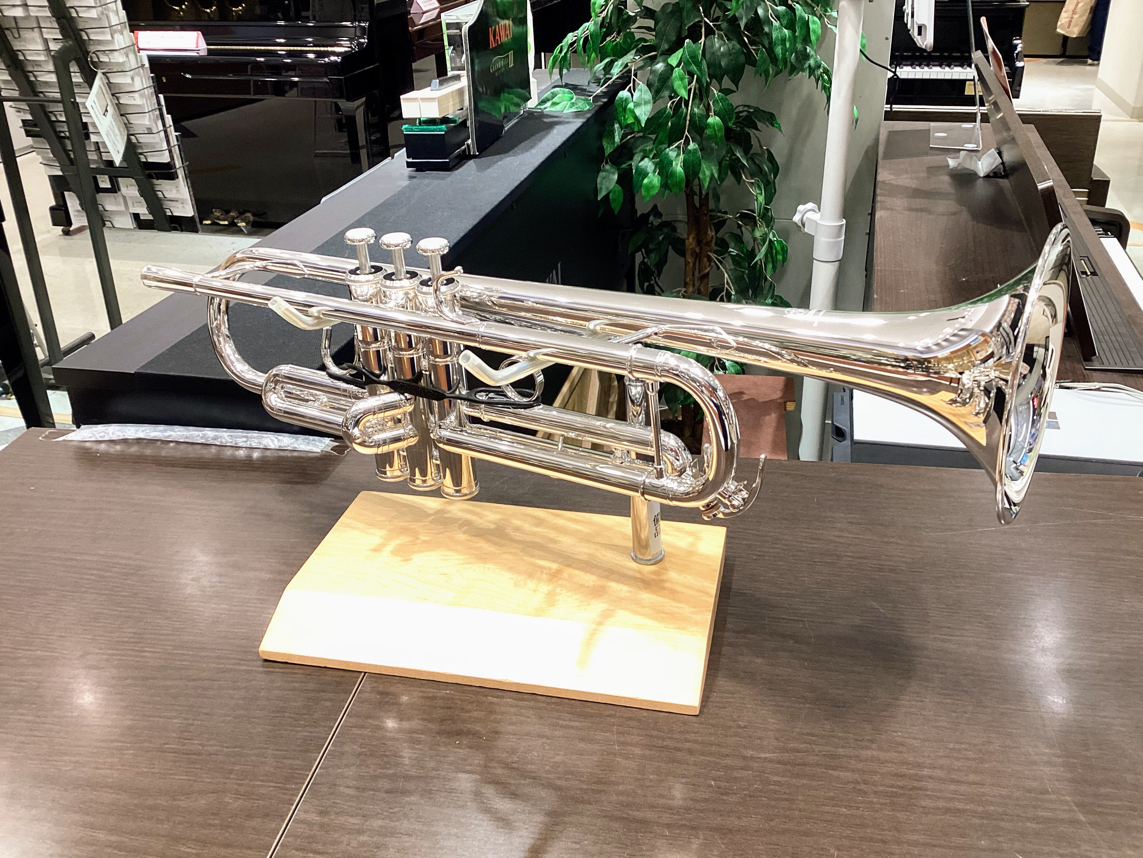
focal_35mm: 32
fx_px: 1057
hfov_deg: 56.8
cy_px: 417
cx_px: 584
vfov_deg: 44.2
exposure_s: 1/50
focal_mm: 3.3
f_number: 2.4
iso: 64
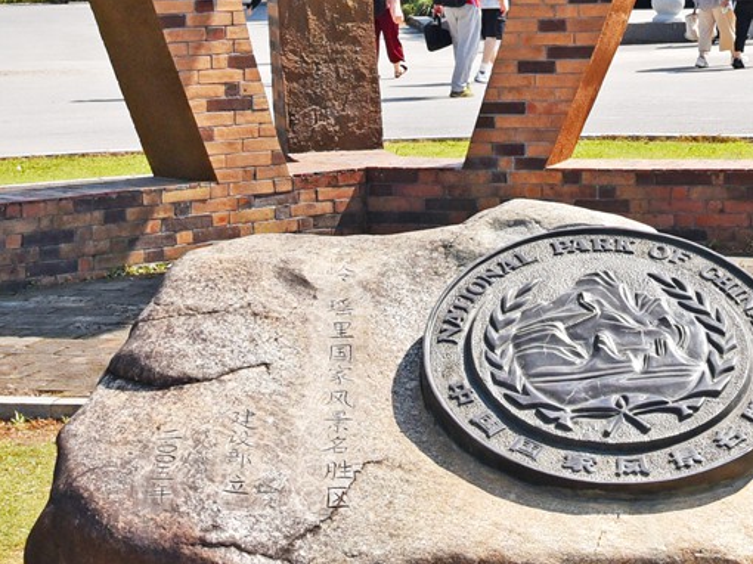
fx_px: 2544
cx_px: 520
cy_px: -221
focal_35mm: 117
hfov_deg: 16.8
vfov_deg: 12.2
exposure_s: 1/640
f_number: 13
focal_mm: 31
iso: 400
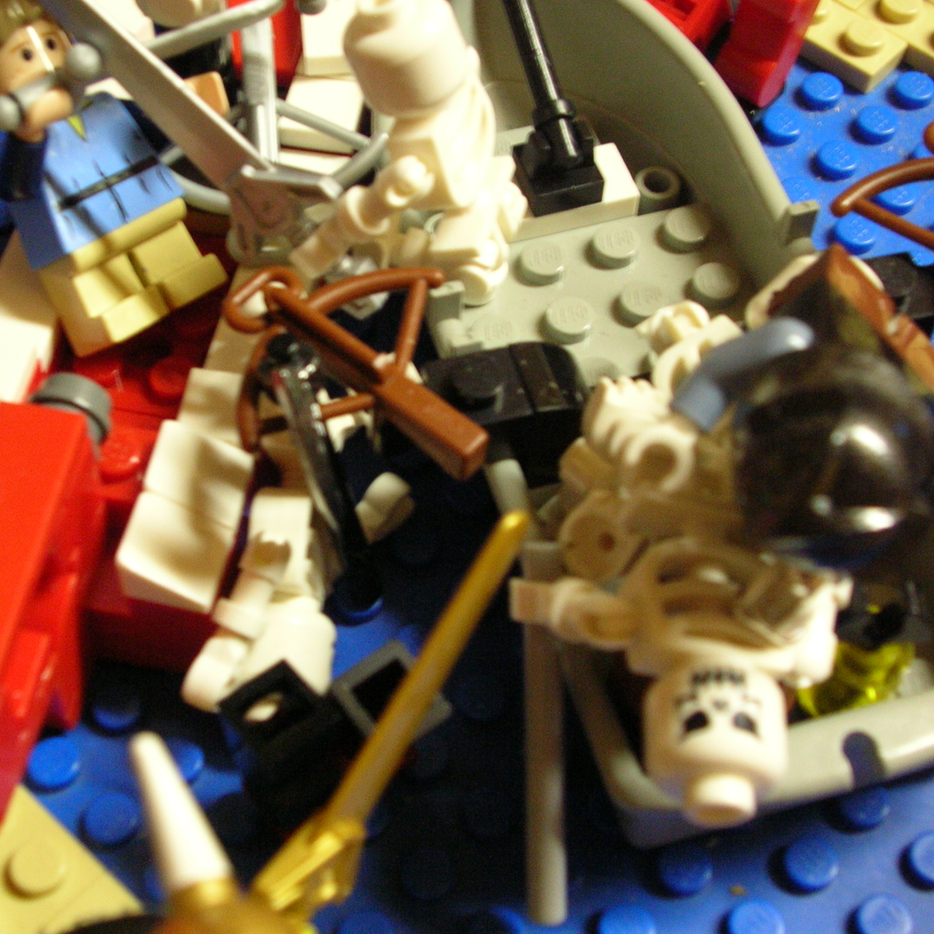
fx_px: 1740
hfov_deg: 29.9
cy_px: 466
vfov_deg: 30.0
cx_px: 345
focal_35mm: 57
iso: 140
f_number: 3.1
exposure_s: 1/6
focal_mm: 7.5
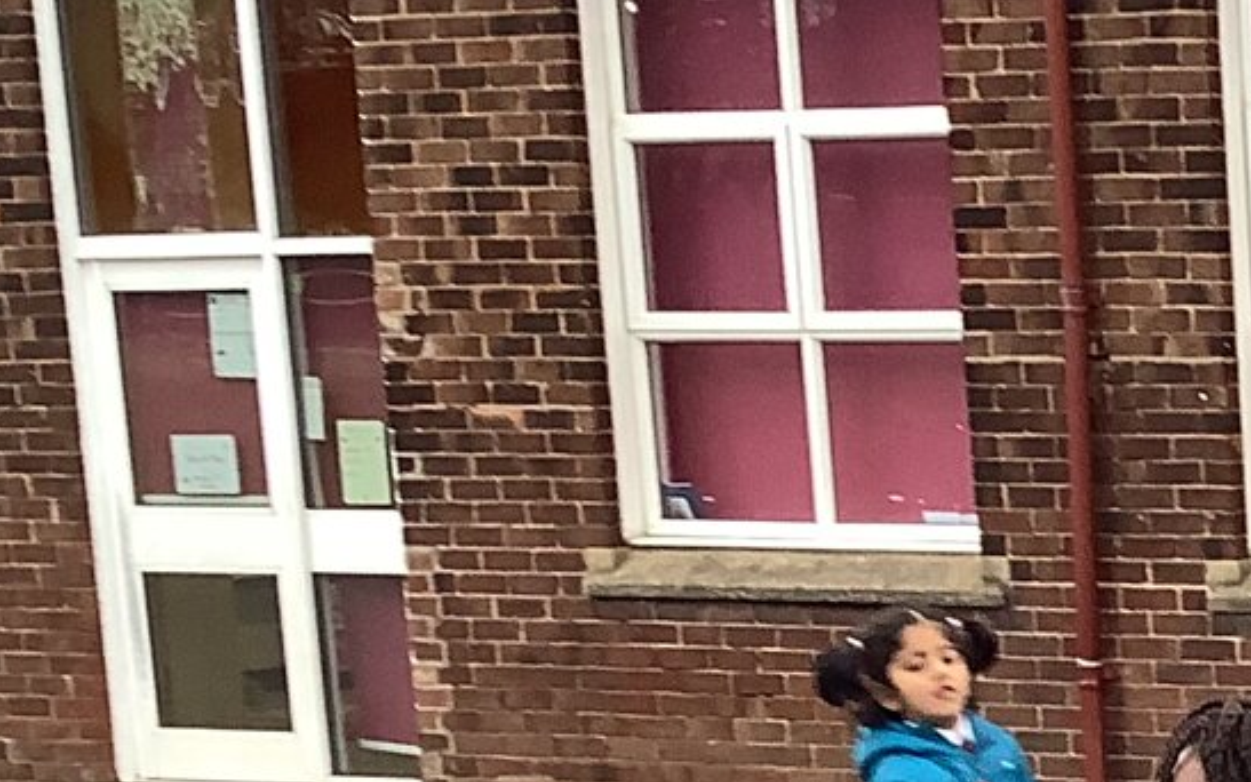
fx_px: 4194
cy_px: 1242
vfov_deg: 10.2
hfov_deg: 15.5
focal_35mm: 123
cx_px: 1926
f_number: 2.4
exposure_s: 1/50
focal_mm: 3.3
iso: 64
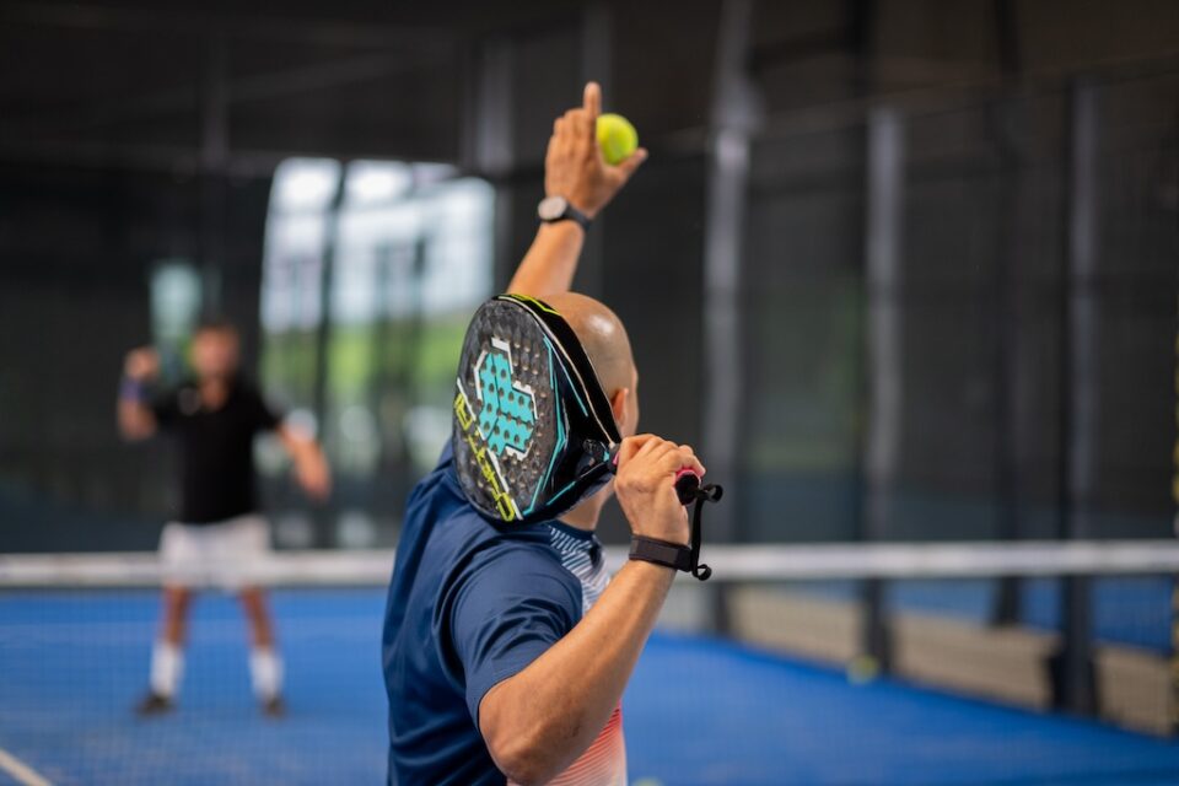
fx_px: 2751
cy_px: 393
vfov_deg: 16.3
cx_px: 590
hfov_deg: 24.2
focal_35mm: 84
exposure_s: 1/640
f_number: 1.2
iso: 640
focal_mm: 56
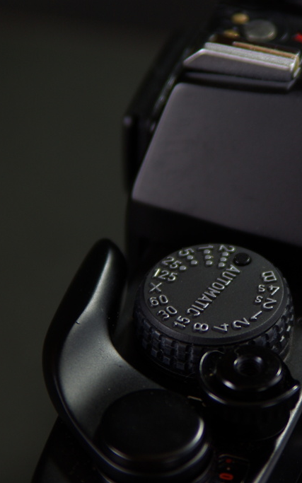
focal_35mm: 459
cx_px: 194
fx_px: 6043
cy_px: 242
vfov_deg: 4.6
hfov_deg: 2.9
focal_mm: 200
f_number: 5.6
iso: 100
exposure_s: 1/8
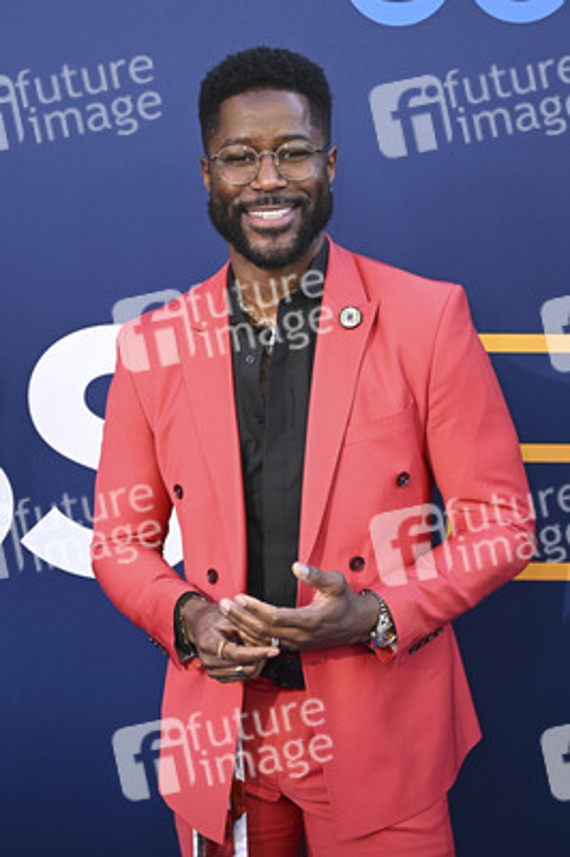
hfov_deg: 23.7
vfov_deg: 35.1
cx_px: 285
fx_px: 1356
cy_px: 428
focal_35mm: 57
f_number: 5.6
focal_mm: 57
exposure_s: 1/200
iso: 400
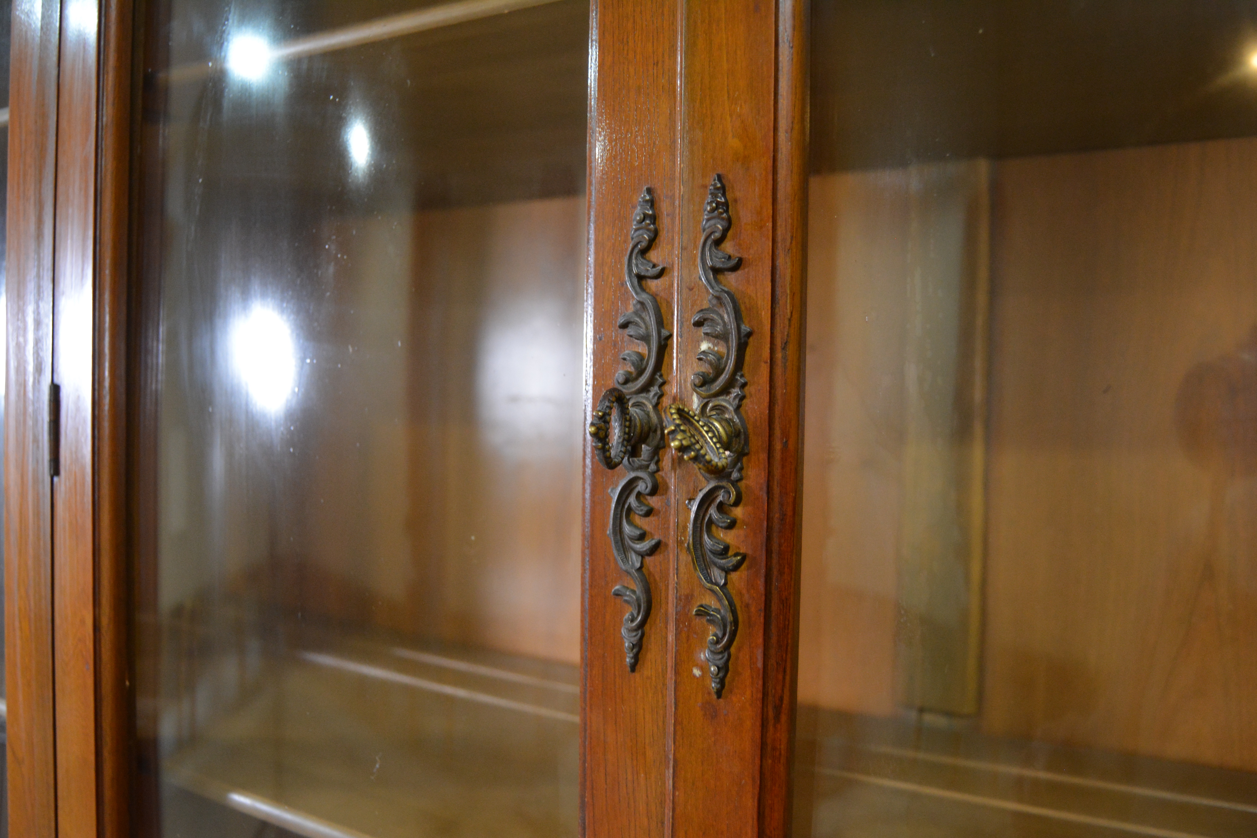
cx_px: 628
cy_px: 419
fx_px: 995
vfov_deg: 45.7
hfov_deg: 64.6
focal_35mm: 28
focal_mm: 19
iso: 1600
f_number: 3.5
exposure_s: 1/30
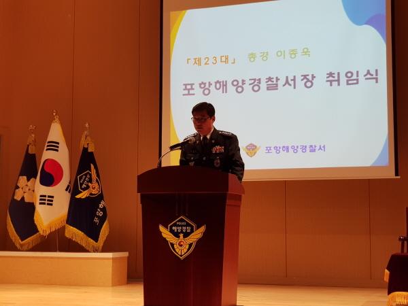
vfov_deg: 28.0
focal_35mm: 52
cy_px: 153
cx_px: 204
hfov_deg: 36.8
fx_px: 613
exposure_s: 1/30
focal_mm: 6
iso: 80
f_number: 2.4
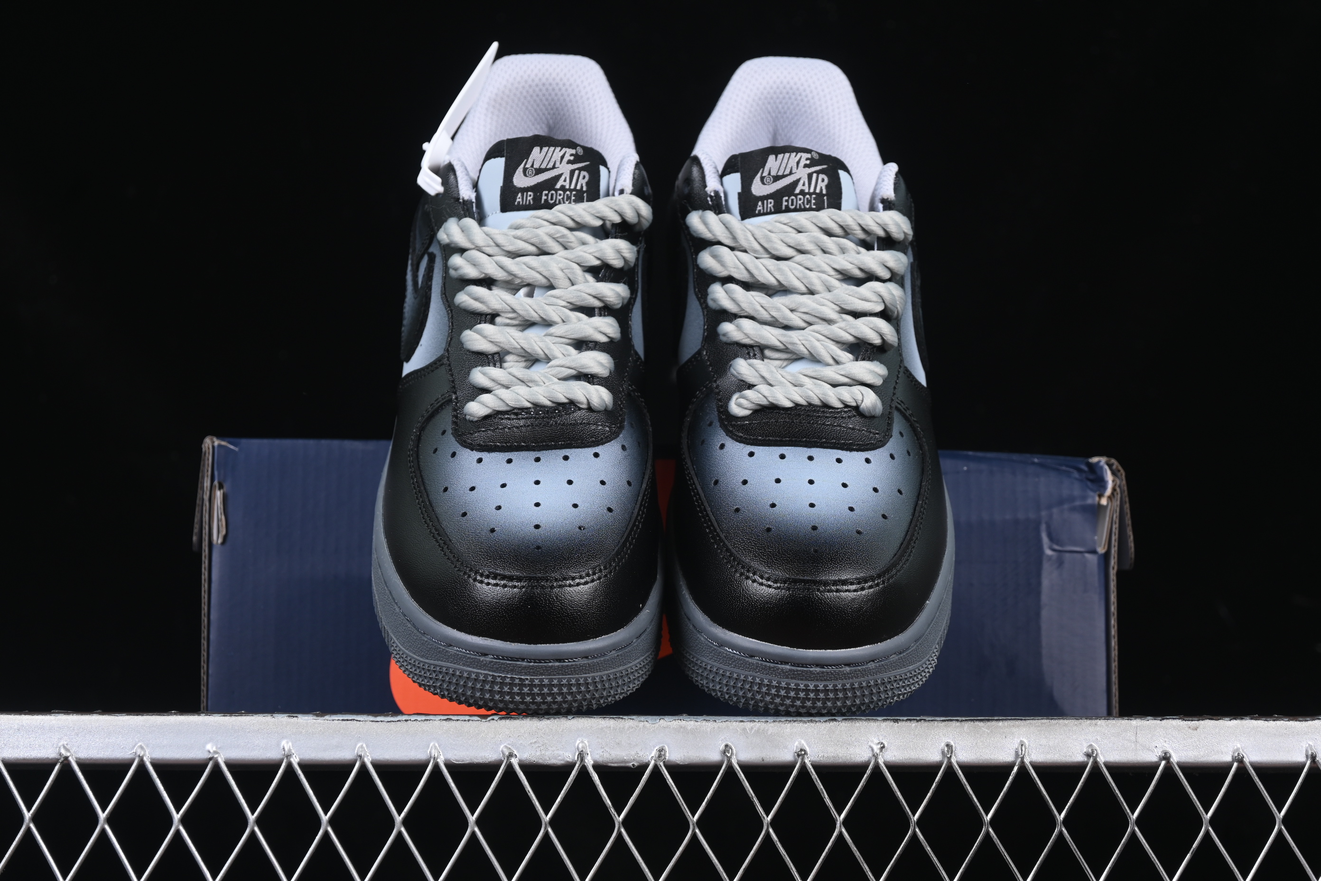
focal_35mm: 75
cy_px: 440
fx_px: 2752
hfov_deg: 27.0
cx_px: 660
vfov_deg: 18.2
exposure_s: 1/60
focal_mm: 50
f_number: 6.3
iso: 160
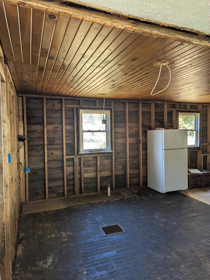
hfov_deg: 56.9
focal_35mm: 24
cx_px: 105
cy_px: 140
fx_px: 194
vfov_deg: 71.5
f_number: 1.85
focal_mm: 6.81
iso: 44
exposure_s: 1/57.1
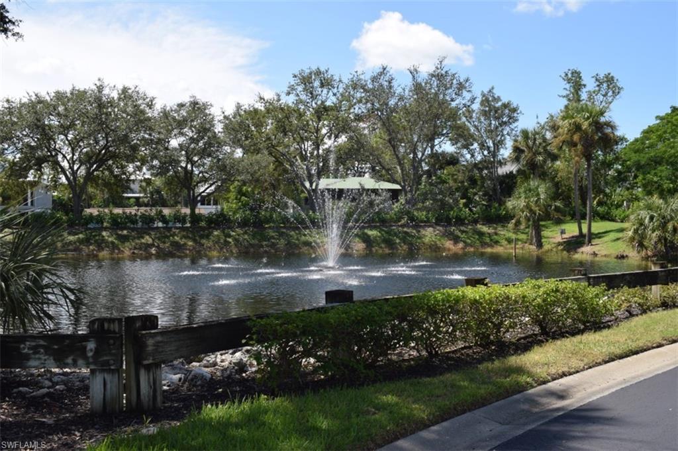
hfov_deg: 51.3
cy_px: 226
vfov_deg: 35.5
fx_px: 706
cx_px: 339
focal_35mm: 38
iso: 100
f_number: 10
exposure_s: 1/200
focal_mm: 25
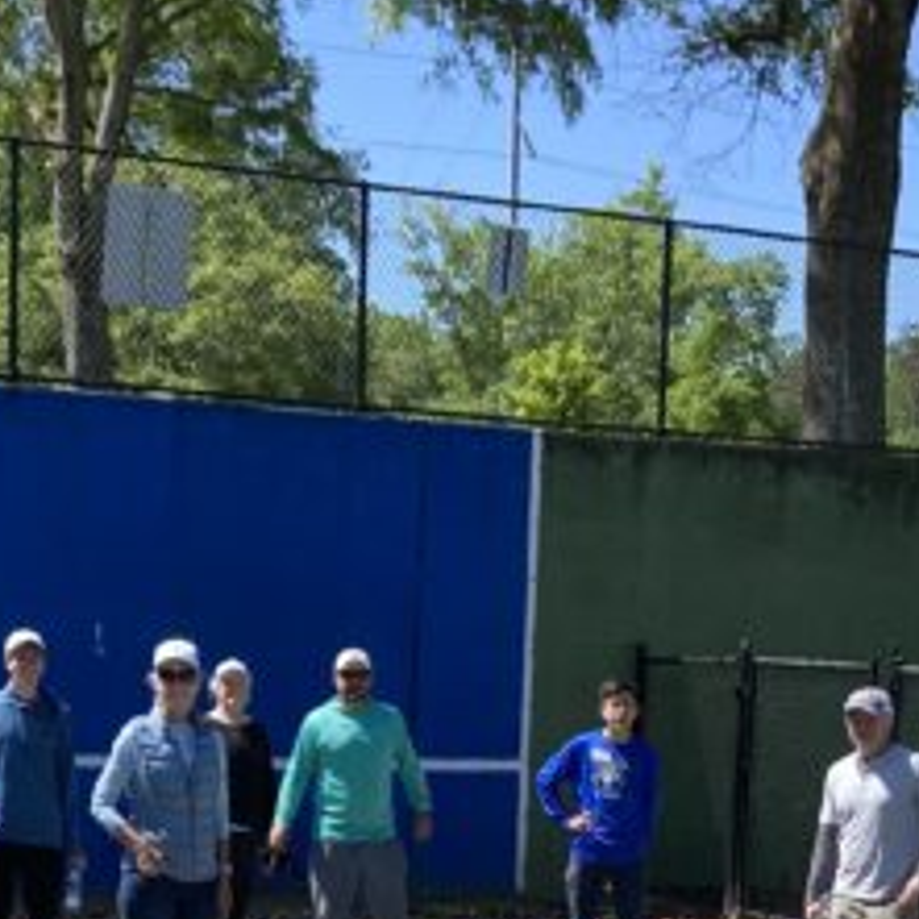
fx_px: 2583
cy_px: 1048
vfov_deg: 19.2
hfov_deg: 20.2
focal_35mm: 86
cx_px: 470
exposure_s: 1/1200
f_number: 1.8
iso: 20
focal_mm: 3.99
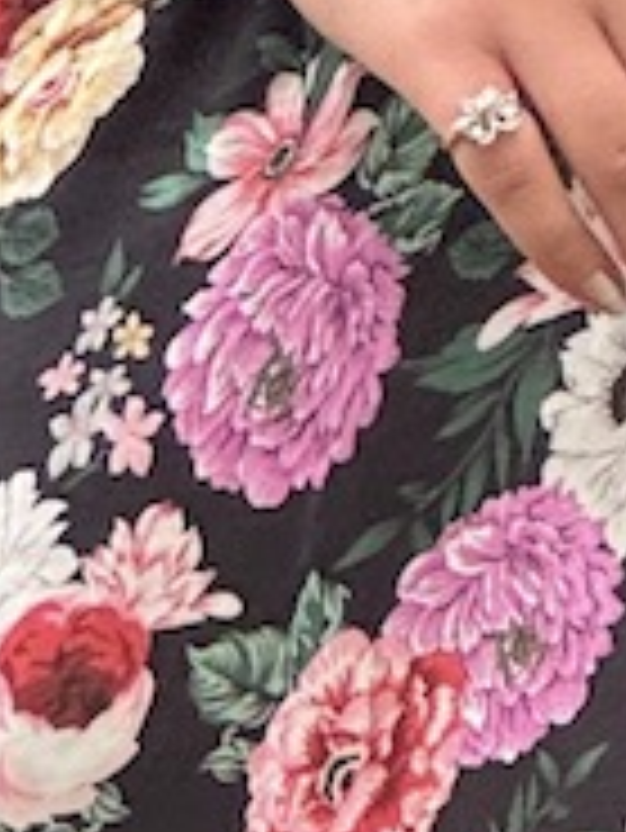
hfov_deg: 2.5
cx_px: 597
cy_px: 283
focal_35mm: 591
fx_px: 14234
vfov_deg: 3.4
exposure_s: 1/99
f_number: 2.8
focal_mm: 9
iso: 160
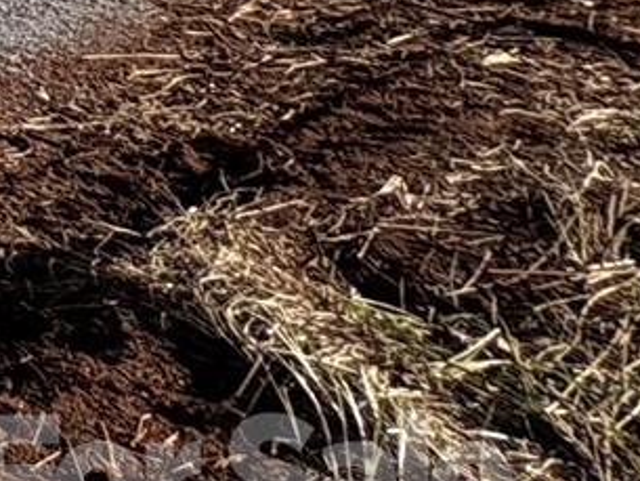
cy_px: -804
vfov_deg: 11.6
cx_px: -1484
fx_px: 1739
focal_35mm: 94
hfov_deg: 10.2
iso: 40
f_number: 2.2
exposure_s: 1/1395
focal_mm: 2.22
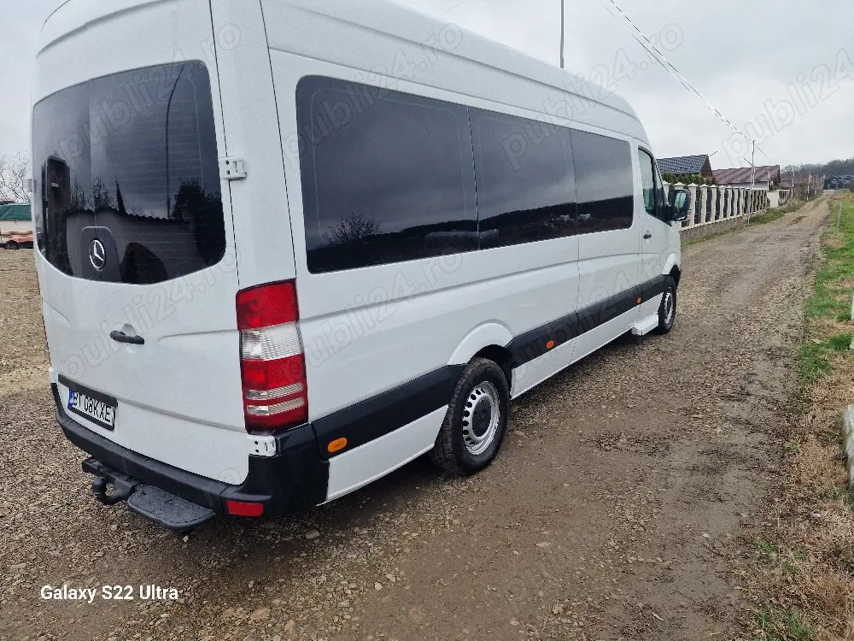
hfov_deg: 73.9
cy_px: 320
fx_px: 567
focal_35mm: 23
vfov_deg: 58.9
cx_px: 427
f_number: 1.8
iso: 50
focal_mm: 6.4
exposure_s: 1/333
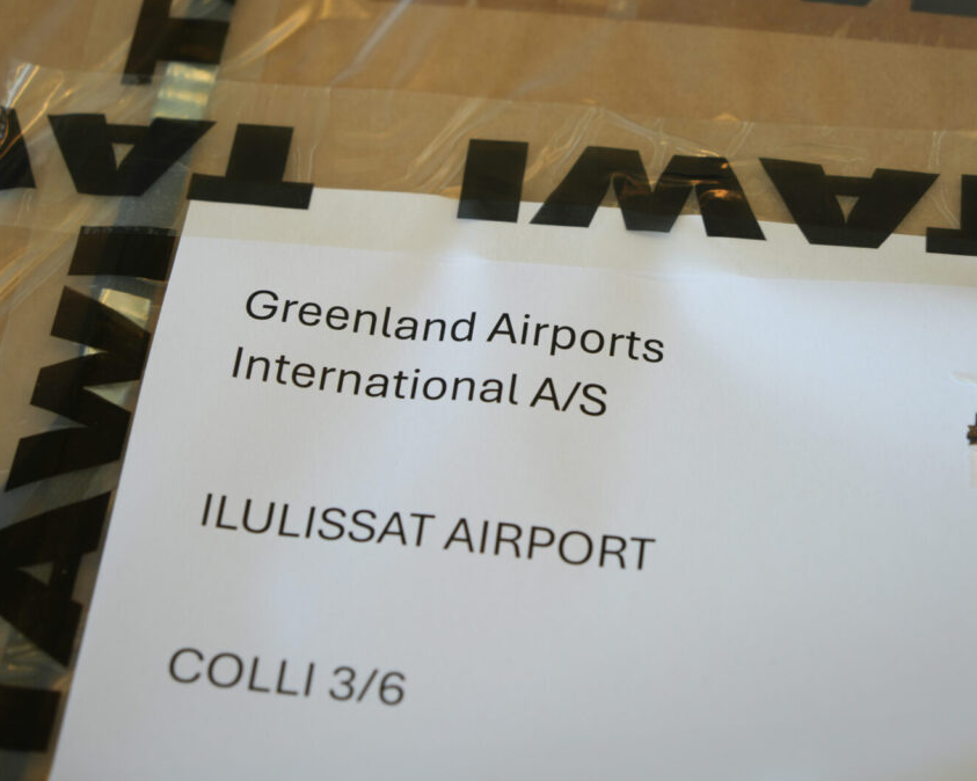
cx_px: 450
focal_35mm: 73
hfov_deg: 26.1
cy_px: 393
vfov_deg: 21.0
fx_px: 2110
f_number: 4
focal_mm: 64
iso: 160
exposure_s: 1/50
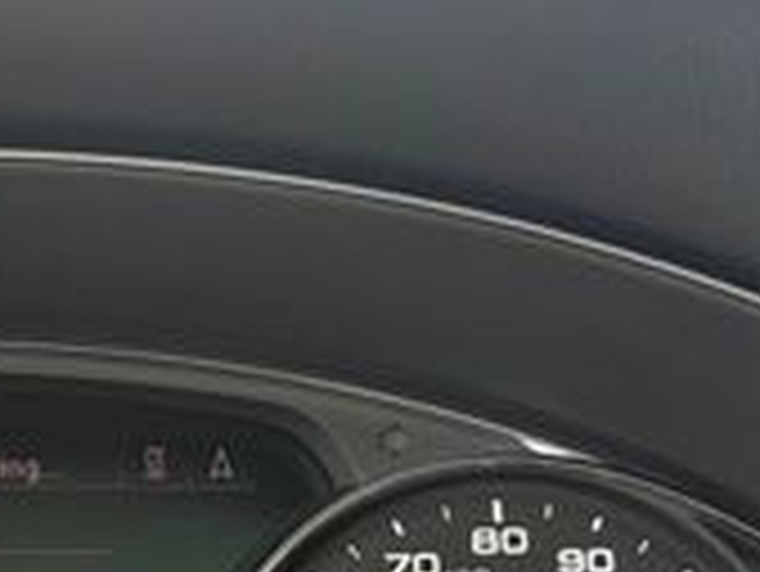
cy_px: 649
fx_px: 1999
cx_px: -67
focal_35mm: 91
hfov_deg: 20.6
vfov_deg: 15.8
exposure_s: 1/107
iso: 200
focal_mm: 6.76
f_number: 1.78
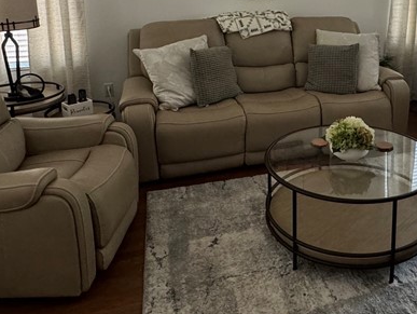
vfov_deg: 36.8
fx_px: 446
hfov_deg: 48.4
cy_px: 46
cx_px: 306
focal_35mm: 37
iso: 400
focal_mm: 2.22
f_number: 2.2
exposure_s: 1/60
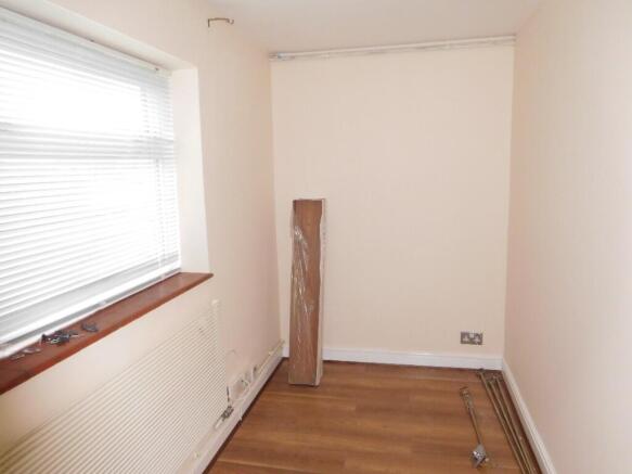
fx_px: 456
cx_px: 316
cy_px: 237
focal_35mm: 25
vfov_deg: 54.9
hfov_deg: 69.4
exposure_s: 1/30
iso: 450
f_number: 3.4
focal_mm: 4.5
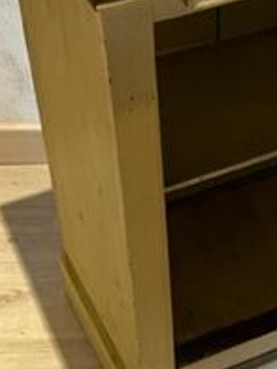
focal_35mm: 85
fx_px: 907
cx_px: 277
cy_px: 160
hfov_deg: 17.0
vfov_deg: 23.0
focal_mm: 5.1
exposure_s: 1/60
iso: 250
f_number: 1.6
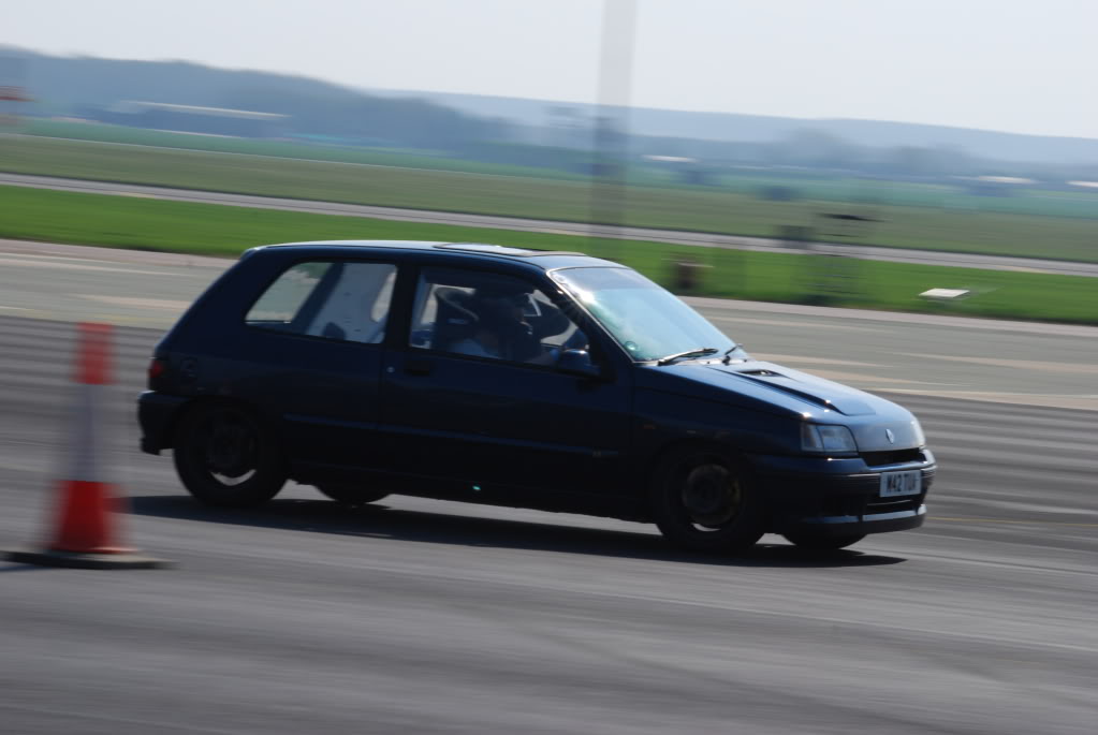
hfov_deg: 11.2
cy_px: 368
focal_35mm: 183
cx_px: 549
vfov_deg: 7.5
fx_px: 5589
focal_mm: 122
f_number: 14
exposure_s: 1/160
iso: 200
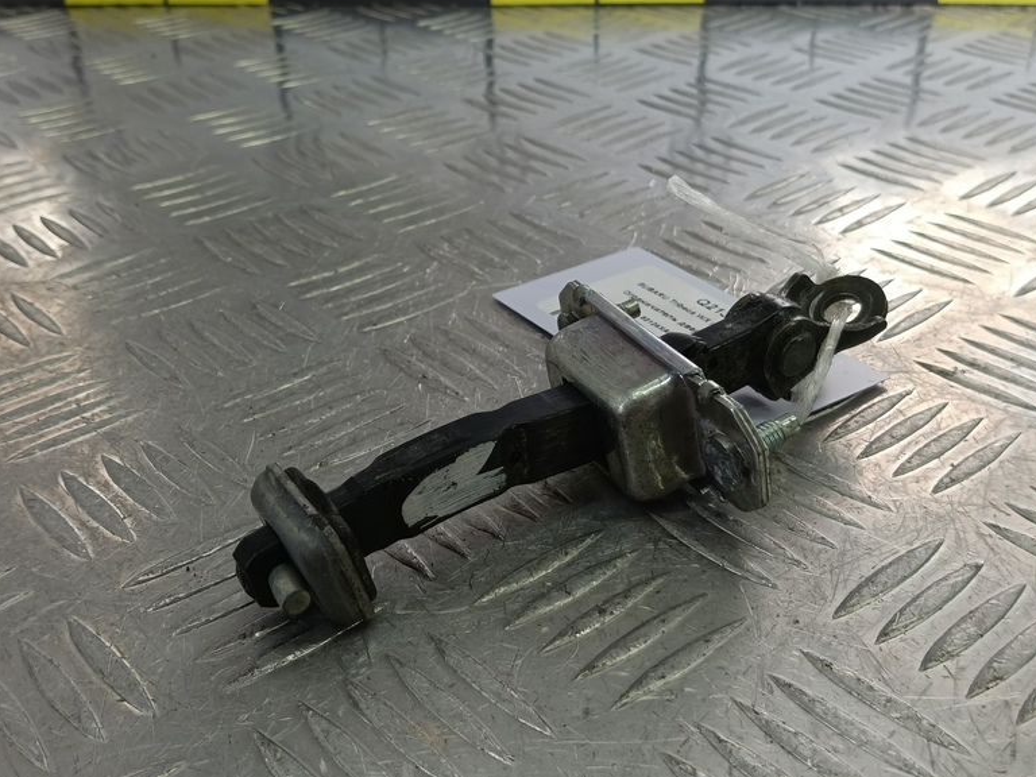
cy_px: 420
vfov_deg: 39.6
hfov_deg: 51.3
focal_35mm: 36
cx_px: 536
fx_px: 1077
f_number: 1.6
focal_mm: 4.11
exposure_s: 1/100
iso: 92
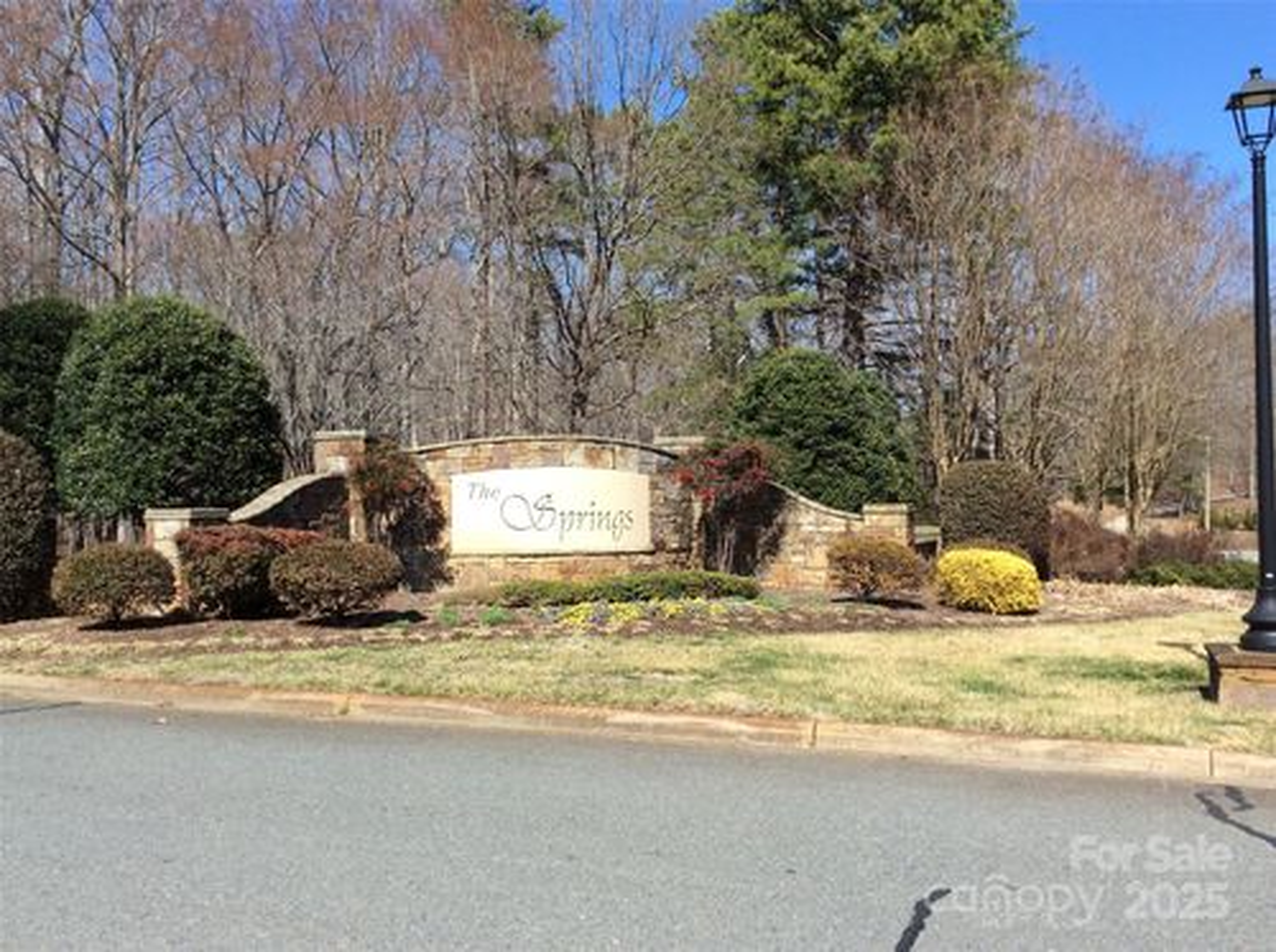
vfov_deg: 44.0
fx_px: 1177
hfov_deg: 56.9
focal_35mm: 32
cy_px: 476
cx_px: 638
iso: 32
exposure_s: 1/907
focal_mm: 3.3
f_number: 2.4
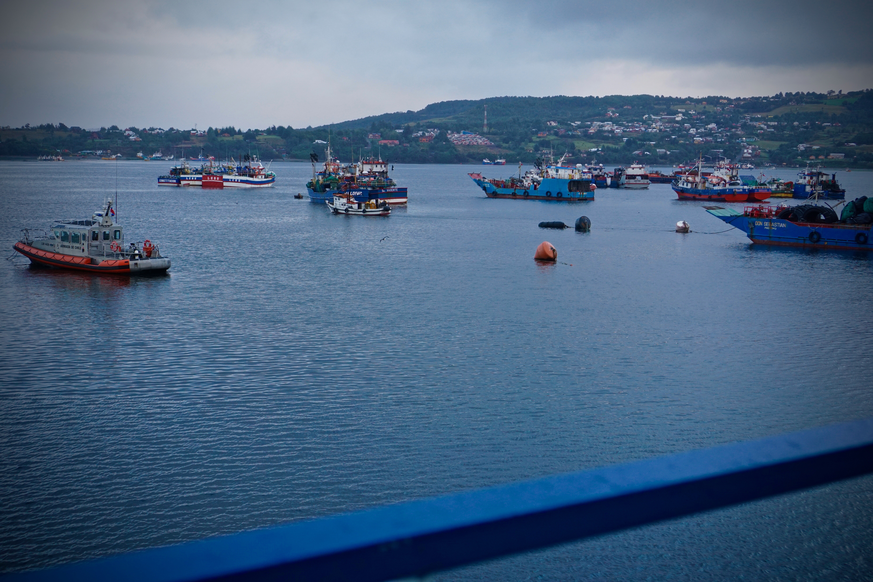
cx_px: 436
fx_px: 1273
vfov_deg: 25.8
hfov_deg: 37.9
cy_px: 291
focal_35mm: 52
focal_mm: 35
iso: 640
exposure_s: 1/160
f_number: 4
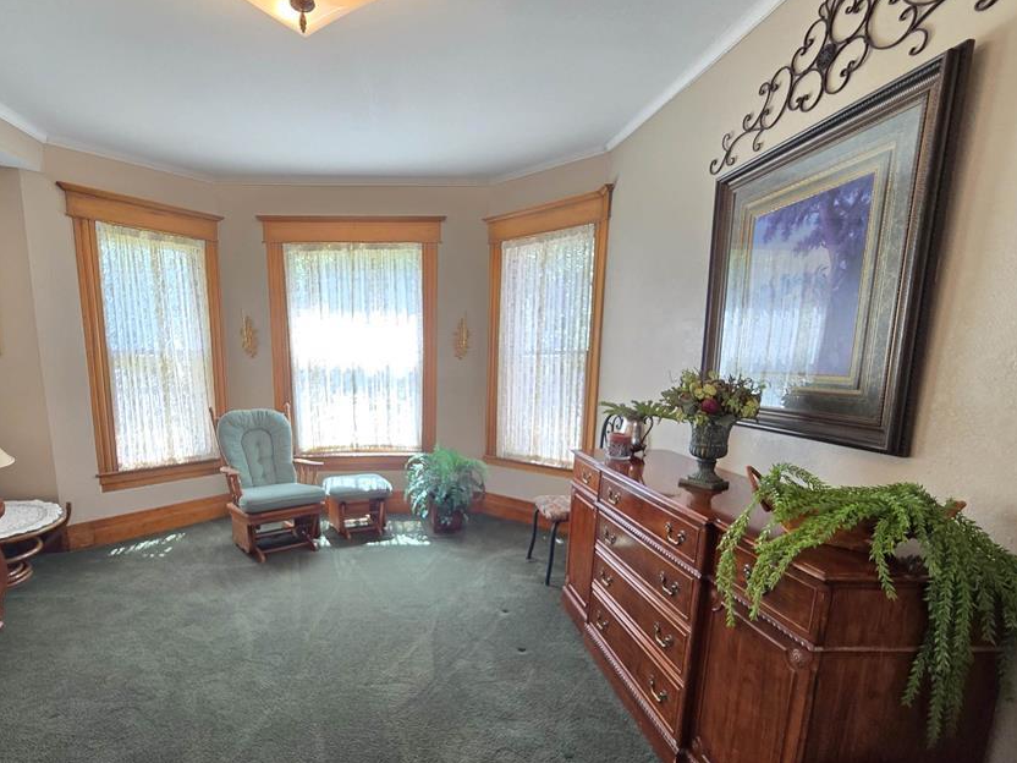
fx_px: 470
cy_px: 445
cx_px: 408
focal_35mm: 16
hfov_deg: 93.3
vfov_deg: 77.5
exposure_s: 1/60
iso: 160
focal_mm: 2.2
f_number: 2.2
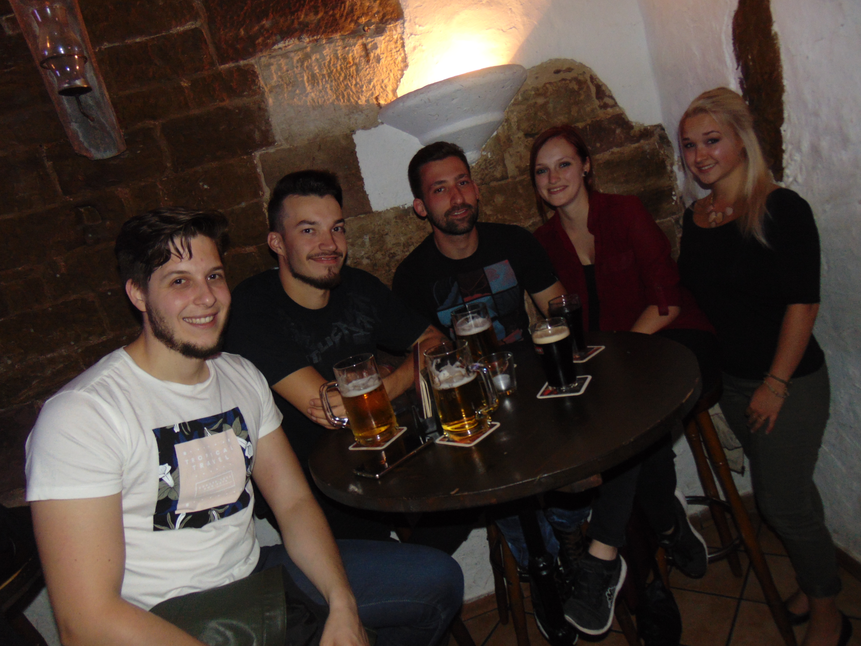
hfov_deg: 69.4
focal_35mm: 25
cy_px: 323
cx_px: 430
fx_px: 622
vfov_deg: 54.9
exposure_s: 1/8
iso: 200
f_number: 3
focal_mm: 4.5
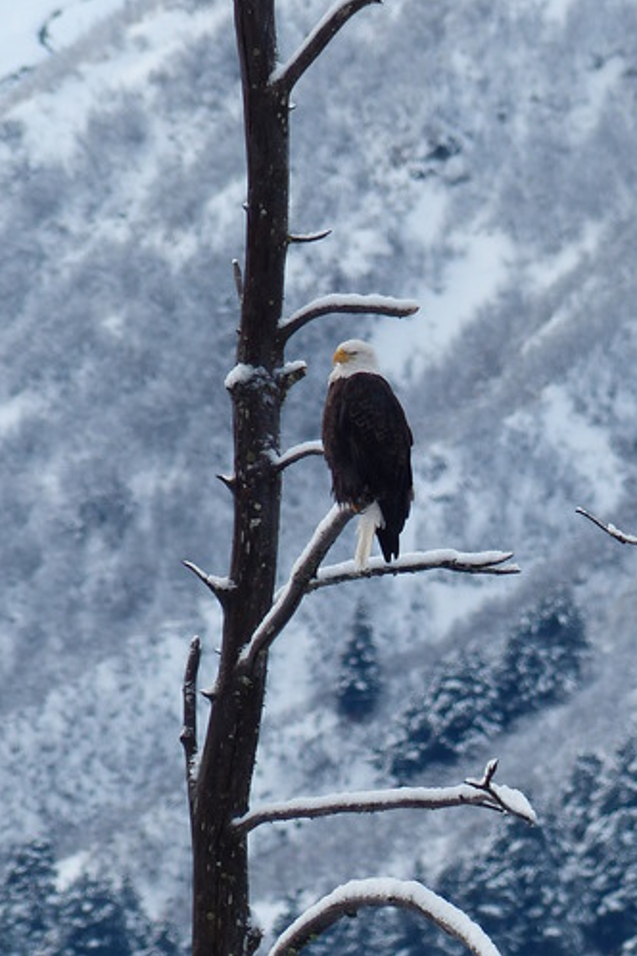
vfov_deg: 1.6
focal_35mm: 1254
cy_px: 478
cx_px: 341
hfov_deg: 1.1
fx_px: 33281
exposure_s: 1/400
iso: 100
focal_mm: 108
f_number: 4
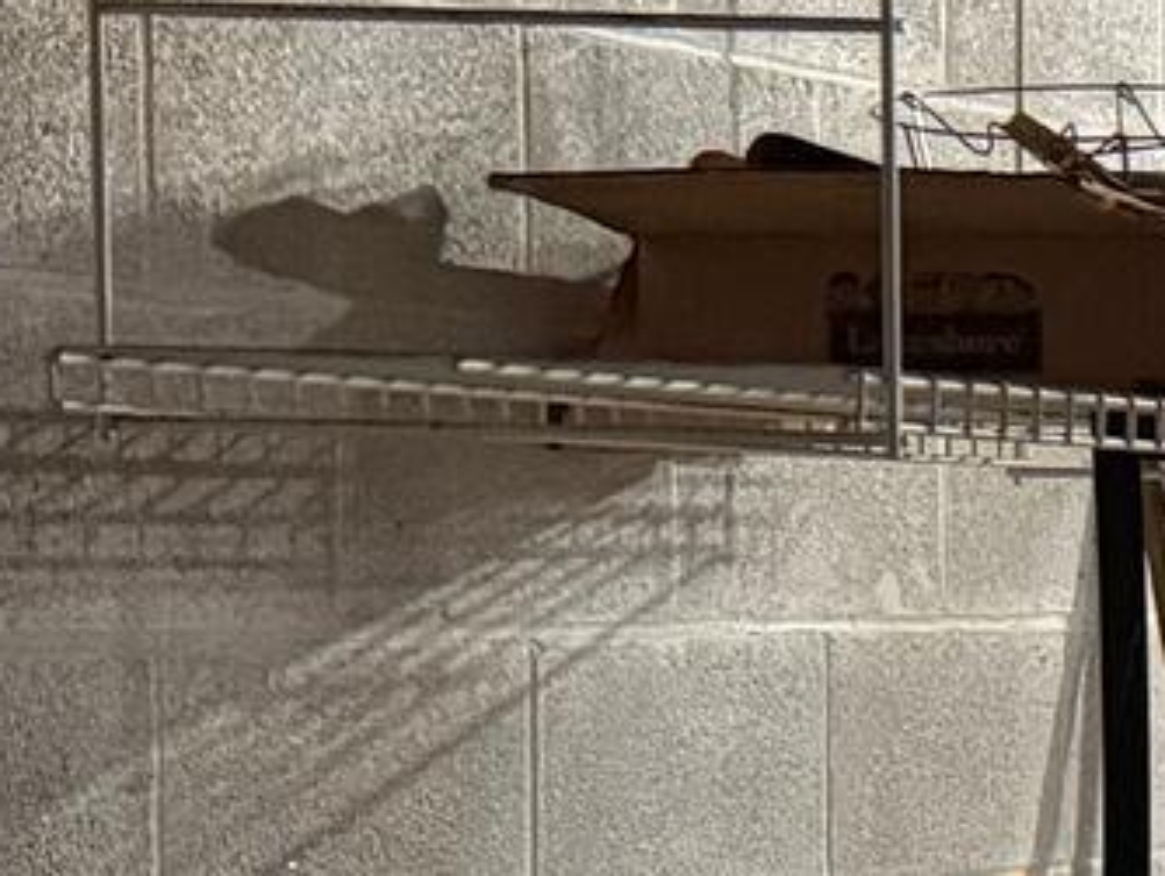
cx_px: 3415
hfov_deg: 10.2
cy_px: 775
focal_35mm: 147
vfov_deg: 10.1
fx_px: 4951
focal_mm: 6.76
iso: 640
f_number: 1.78
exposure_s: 1/40
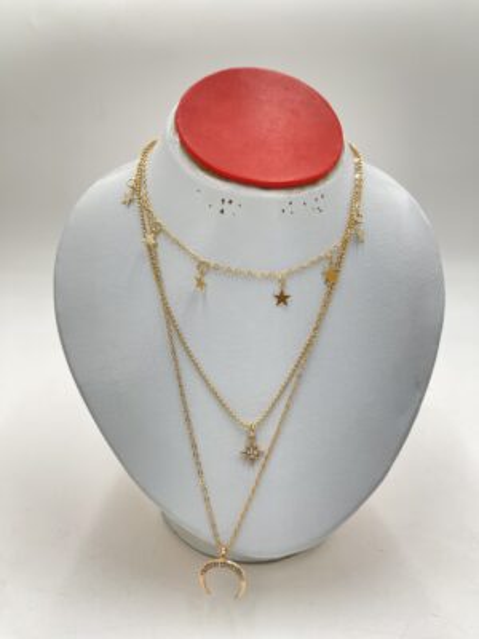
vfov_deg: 69.4
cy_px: 320
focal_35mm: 25
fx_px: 461
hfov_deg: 54.9
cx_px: 240
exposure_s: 1/121
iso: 64
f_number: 1.6
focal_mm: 5.1
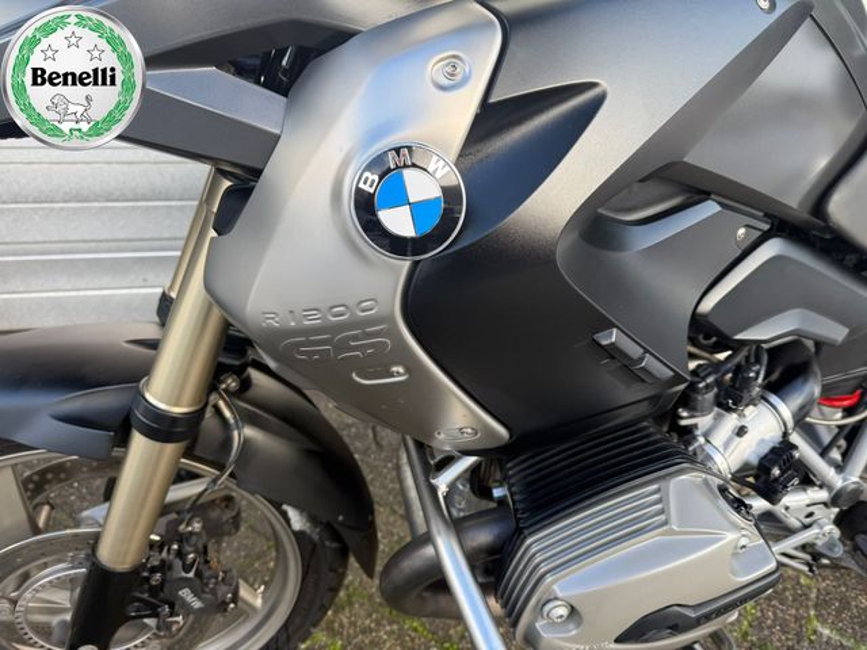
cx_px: 434
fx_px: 601
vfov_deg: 56.8
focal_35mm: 24
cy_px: 325
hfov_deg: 71.6
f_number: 1.78
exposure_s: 1/295
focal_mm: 6.76
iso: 100
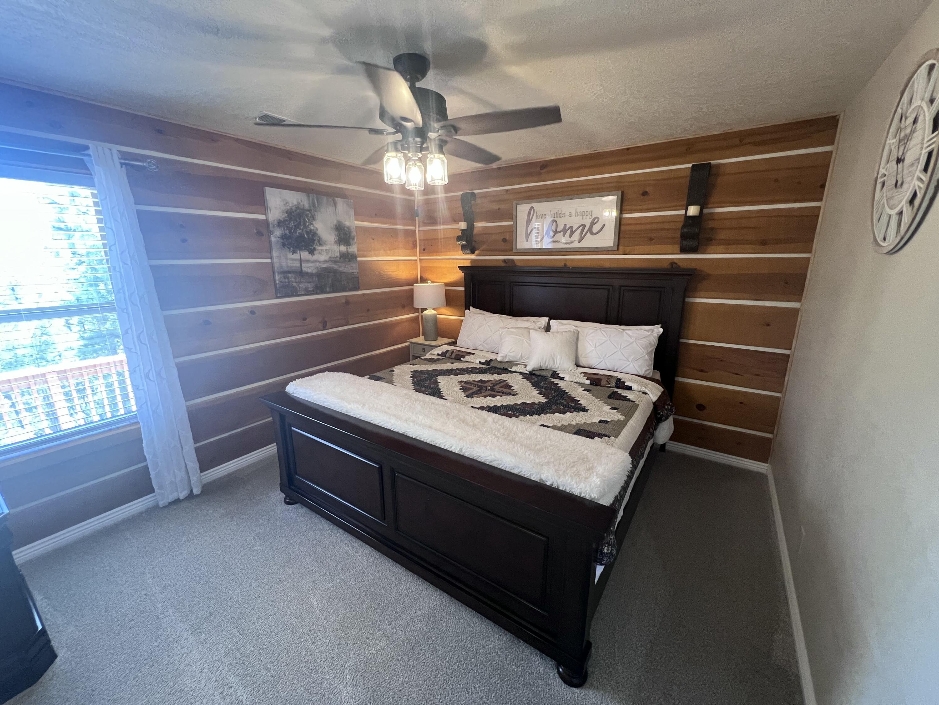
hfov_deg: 106.2
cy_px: 352
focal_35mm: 13
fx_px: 353
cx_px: 470
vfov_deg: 89.9
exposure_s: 1/60
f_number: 1.8
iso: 320
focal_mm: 1.57
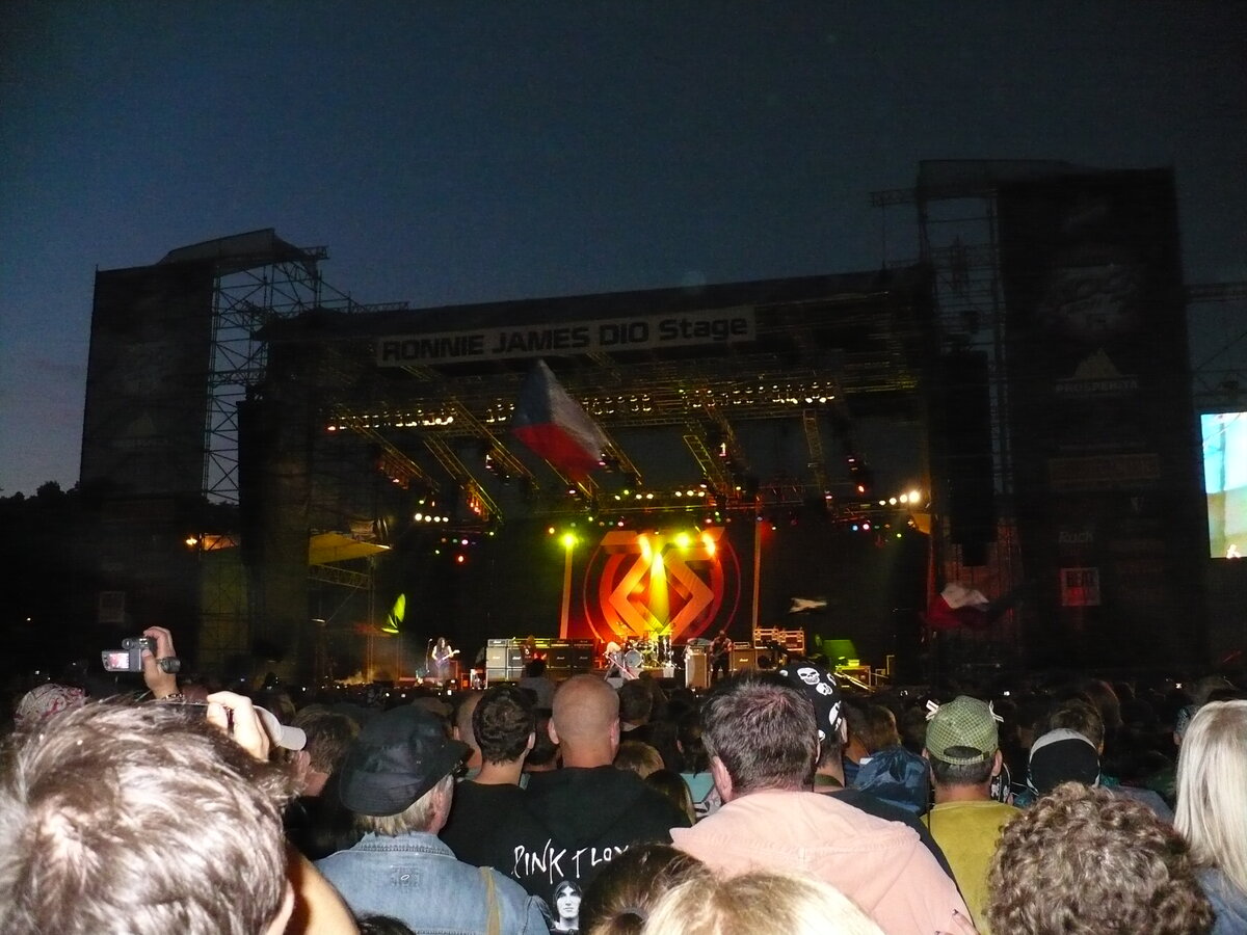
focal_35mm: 37
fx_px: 1333
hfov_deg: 50.1
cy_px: 468
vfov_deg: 38.7
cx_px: 624
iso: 640
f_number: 2.8
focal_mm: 6.1
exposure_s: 1/30
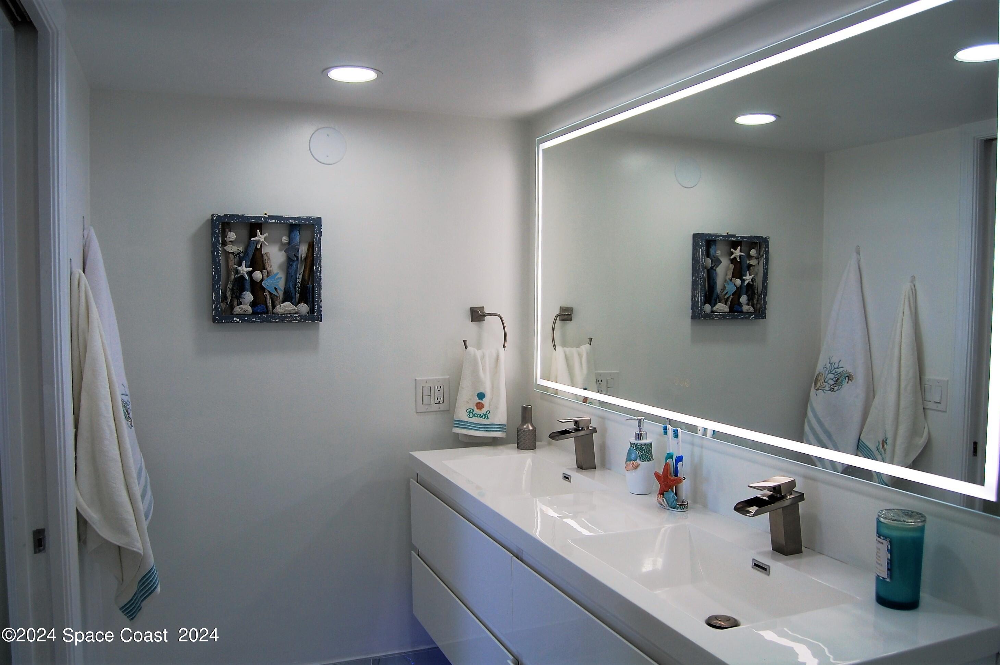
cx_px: 500
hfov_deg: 67.4
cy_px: 332
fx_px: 749
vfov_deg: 47.9
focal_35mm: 27
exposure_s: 1/125
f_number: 5.6
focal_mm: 18
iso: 220
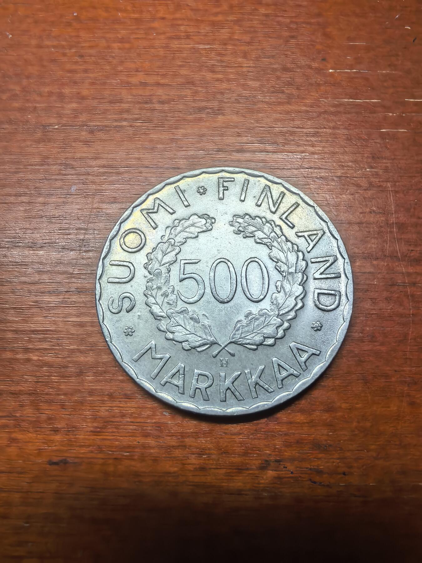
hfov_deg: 56.8
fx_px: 390
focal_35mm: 24
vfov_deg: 71.6
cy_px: 282
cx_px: 211
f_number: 2.2
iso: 64
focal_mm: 1.68
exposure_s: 1/100
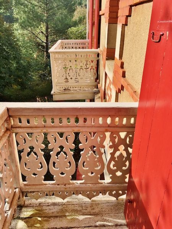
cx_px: 86
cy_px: 114
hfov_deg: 48.2
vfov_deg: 61.7
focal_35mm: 29
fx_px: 192
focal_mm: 4.15
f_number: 2.2
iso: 25
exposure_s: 1/1538
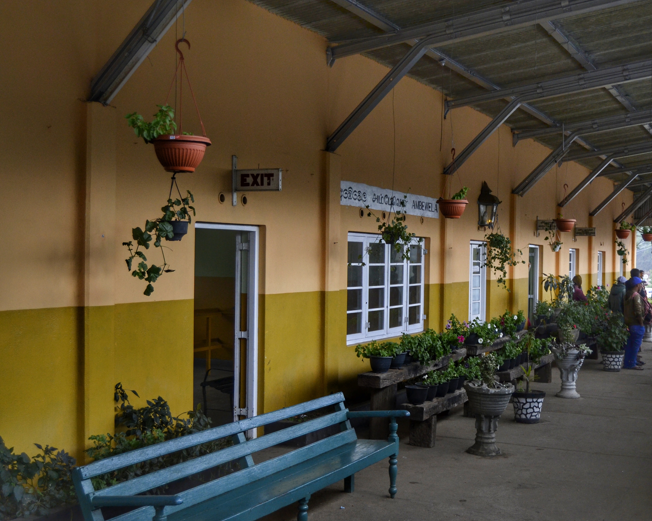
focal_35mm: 48
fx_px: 926
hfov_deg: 38.6
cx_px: 391
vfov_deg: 31.4
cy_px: 263
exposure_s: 1/50
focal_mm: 28
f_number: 4
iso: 400
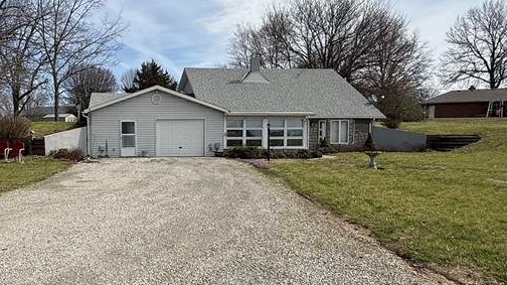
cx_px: 149
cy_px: 163
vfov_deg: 37.7
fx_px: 417
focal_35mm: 31
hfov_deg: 60.4
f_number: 2.2
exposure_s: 1/3125
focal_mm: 2.22
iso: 50
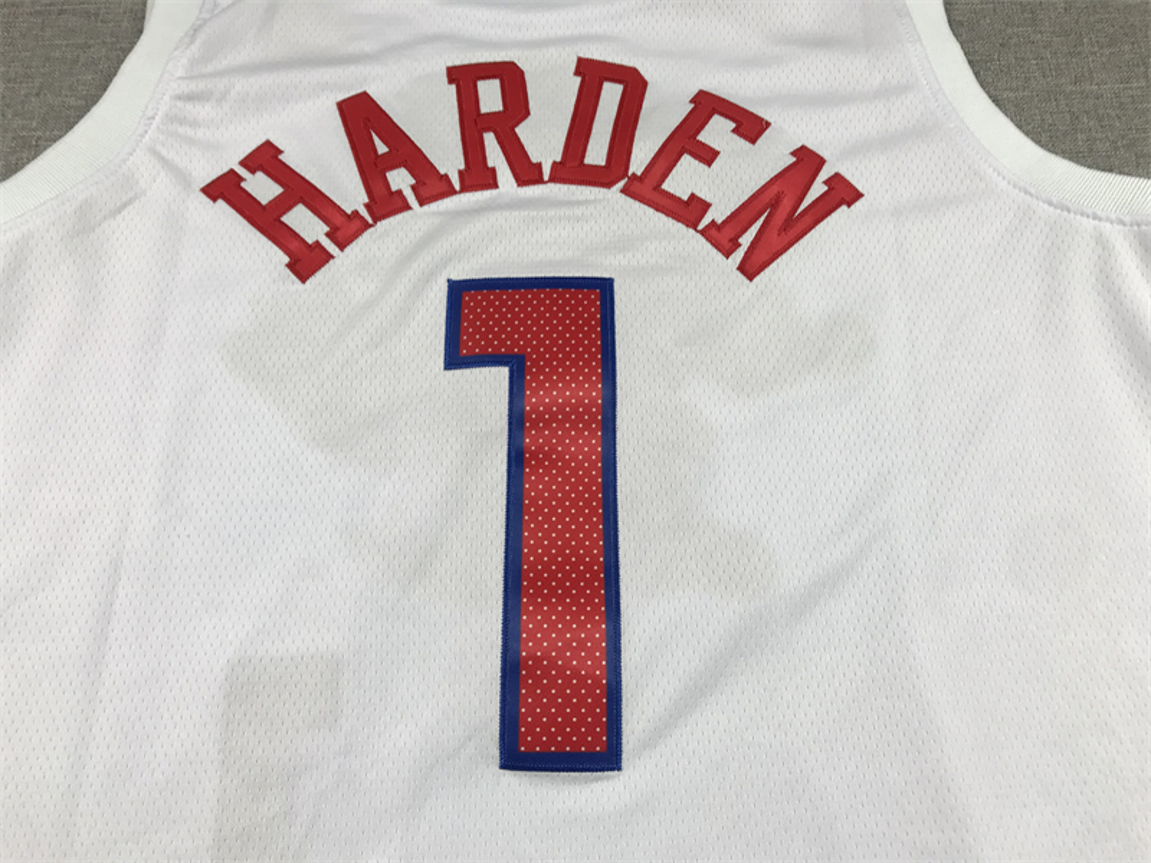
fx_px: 931
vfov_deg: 49.7
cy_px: 432
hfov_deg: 63.4
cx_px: 576
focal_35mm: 28
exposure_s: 1/103
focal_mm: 3.99
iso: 20
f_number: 1.8
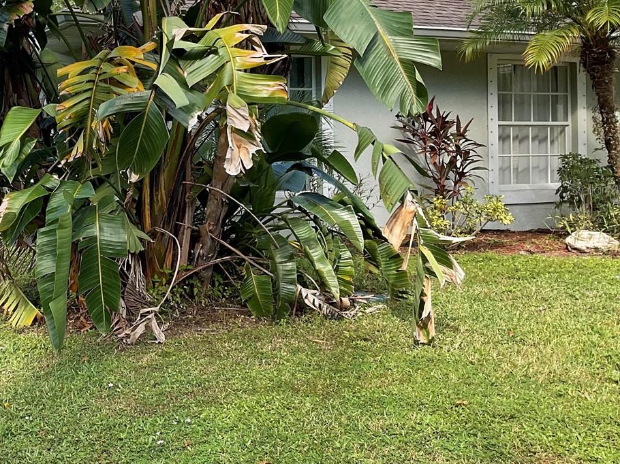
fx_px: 913
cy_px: 189
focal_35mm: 51
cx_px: 89
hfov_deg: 35.7
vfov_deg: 28.5
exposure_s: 1/406
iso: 16
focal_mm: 3
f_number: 1.8
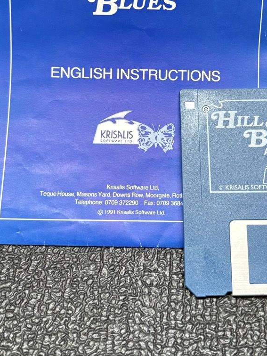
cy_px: 65
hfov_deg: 32.5
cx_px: 187
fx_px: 453
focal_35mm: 44
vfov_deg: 40.9
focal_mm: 5.96
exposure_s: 1/60
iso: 320
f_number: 1.6
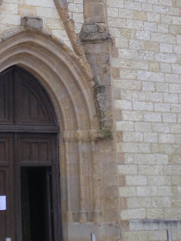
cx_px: 53
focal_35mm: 123
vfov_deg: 15.8
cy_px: 22
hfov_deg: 12.0
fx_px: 857
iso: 80
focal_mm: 9.3
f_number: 3.9
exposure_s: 1/50
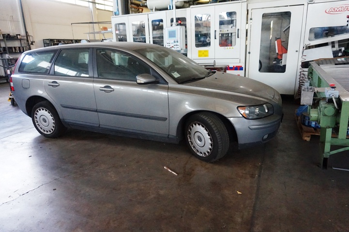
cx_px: 174
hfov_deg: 73.8
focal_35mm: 24
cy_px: 116
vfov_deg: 53.1
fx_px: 233
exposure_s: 1/125
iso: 3200
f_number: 3.5
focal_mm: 16
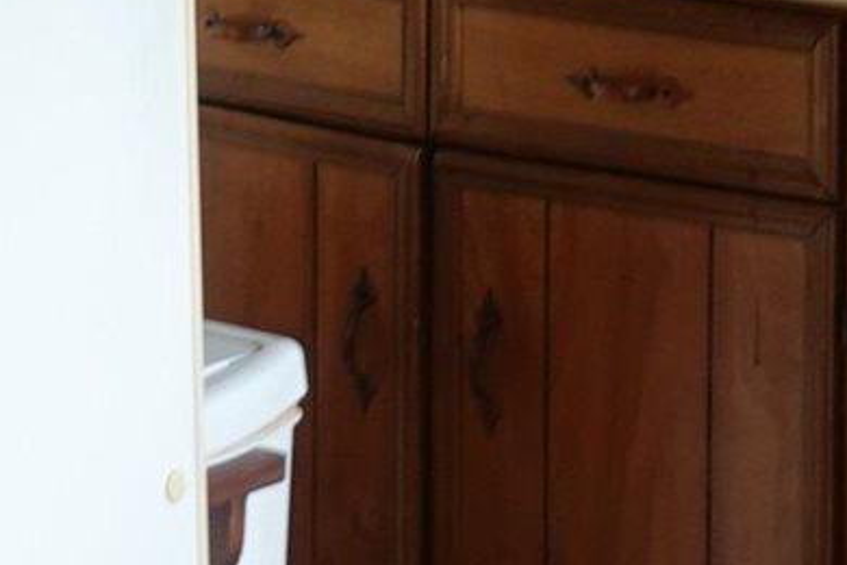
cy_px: -374
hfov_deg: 10.8
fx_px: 4446
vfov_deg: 7.1
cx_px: 712
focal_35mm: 189
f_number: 1.8
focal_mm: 9.4
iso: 200
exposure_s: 1/30
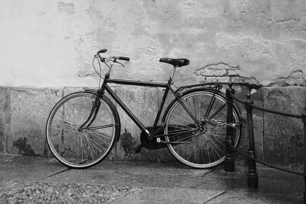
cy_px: 102
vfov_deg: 7.6
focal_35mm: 180
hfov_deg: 11.4
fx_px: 1530
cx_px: 153
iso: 1250
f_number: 2.8
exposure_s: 1/200
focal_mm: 180
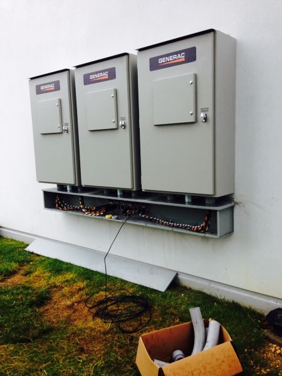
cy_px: 188
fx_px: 358
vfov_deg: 55.4
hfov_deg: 42.9
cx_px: 141
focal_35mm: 33
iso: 50
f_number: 2.4
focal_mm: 4.12
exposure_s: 1/148
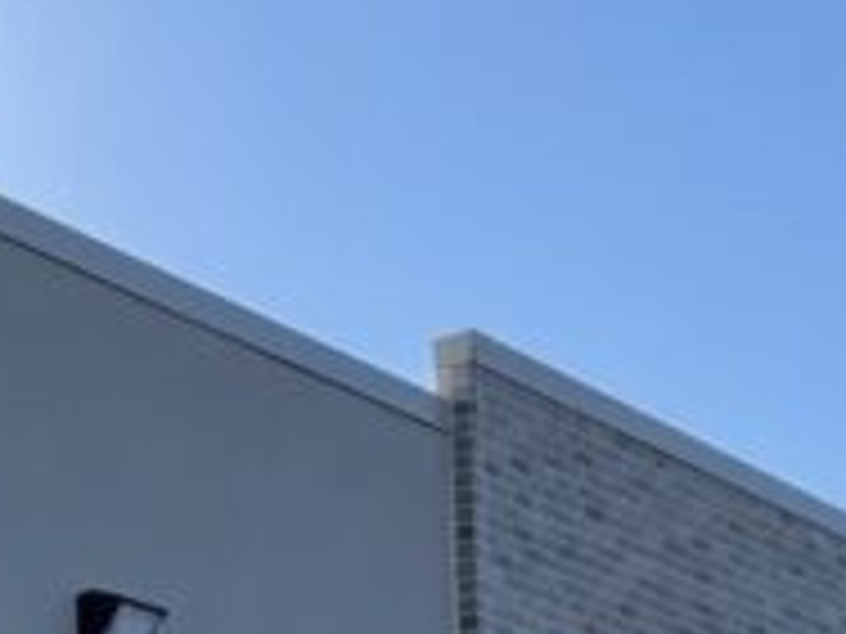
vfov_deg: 8.9
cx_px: -387
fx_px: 4057
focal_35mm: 166
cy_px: 697
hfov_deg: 11.5
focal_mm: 5.1
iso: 32
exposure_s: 1/4902
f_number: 1.6
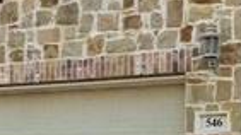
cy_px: 108
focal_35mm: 126
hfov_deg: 17.0
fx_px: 803
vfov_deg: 9.6
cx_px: 82
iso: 1000
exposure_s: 1/800
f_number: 9
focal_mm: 11
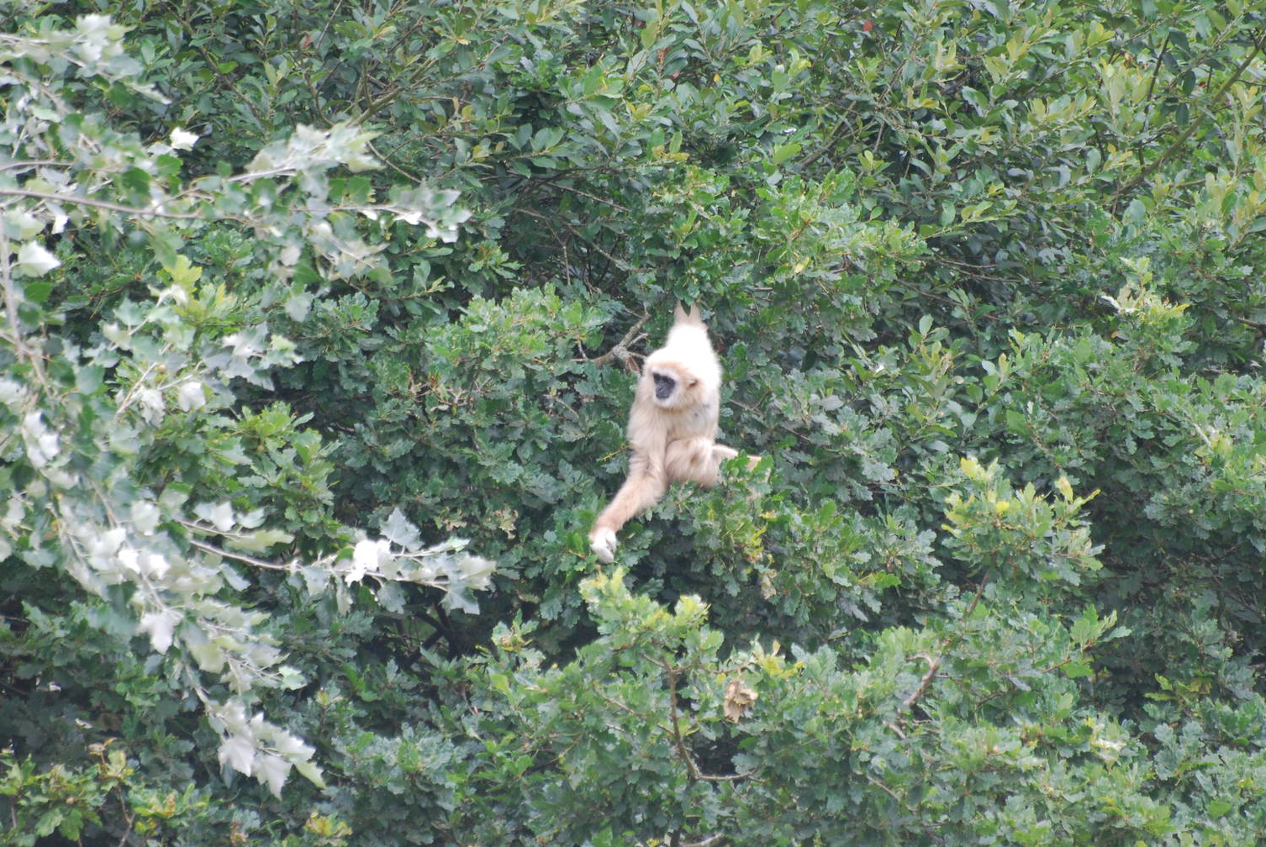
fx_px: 16829
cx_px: 620
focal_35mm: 478
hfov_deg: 4.3
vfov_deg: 2.9
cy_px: 401
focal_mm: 300
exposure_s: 1/125
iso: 360
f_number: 5.6
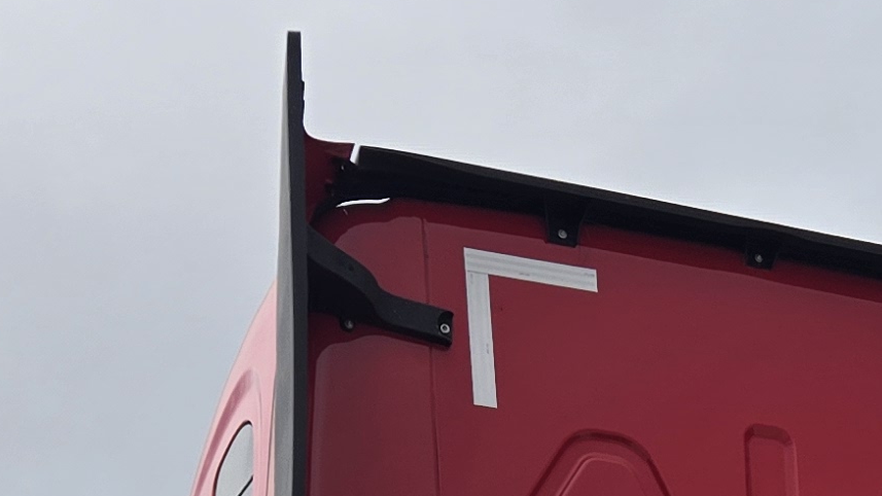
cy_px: 1380
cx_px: 1008
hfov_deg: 17.6
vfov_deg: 8.9
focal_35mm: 117
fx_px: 2736
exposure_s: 1/2890
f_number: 1.8
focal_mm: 5.4
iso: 25
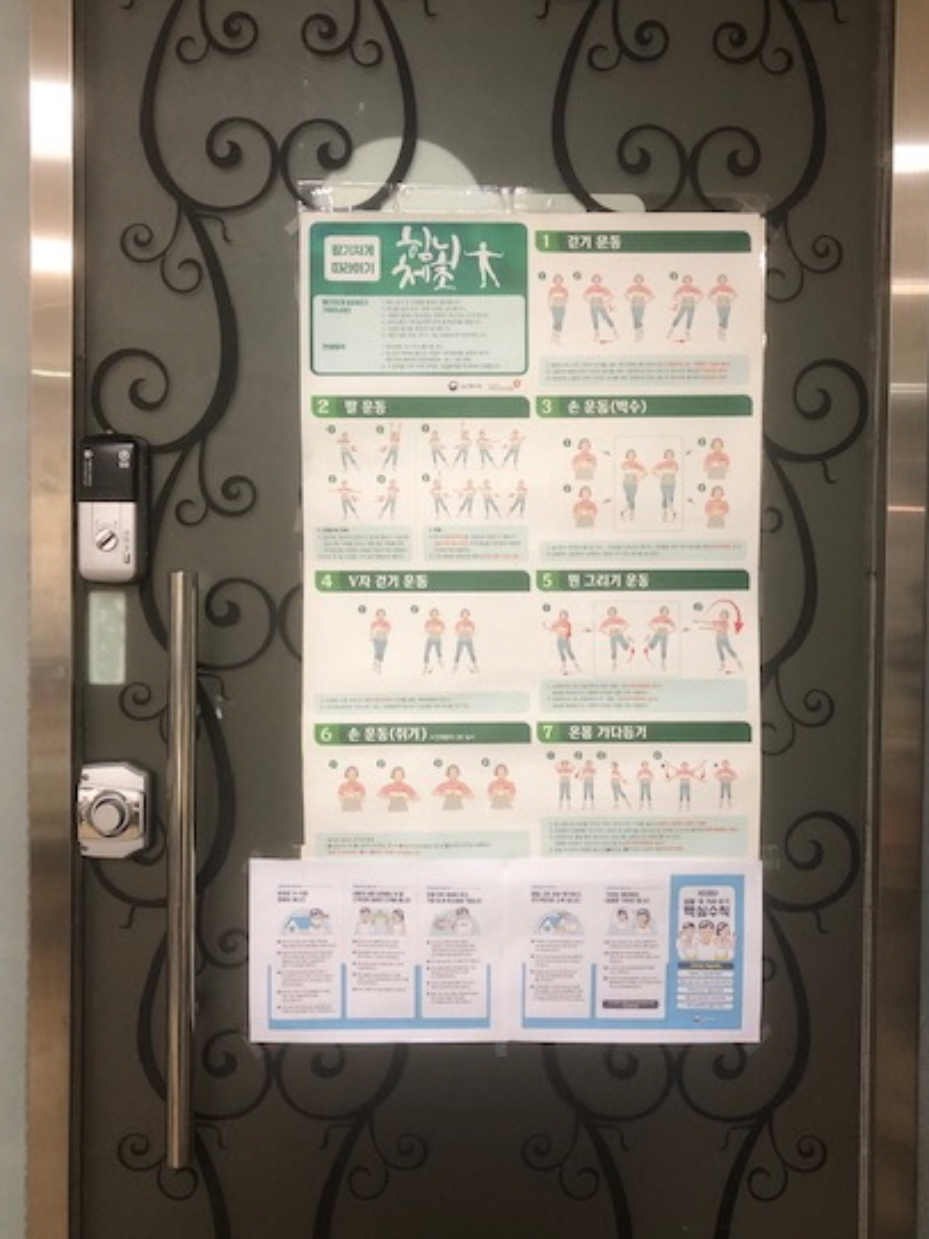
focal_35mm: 33
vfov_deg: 55.4
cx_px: 511
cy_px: 614
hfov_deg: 42.9
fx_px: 1181
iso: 64
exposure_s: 1/15
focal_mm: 4
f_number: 1.8
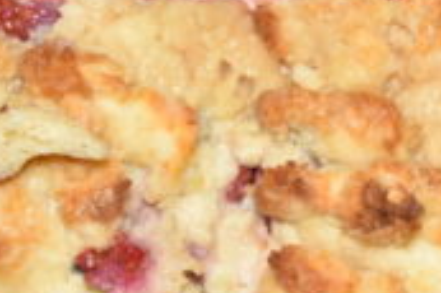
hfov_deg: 10.5
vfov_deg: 7.0
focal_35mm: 195
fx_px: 2386
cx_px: 291
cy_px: 122
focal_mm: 50
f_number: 7.1
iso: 100
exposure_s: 1/60
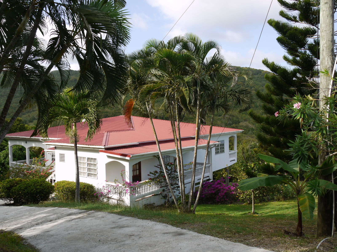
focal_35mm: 32
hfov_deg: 56.8
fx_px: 312
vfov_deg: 44.2
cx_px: 168
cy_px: 126
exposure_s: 1/250
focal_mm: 16
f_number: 6.3
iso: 100
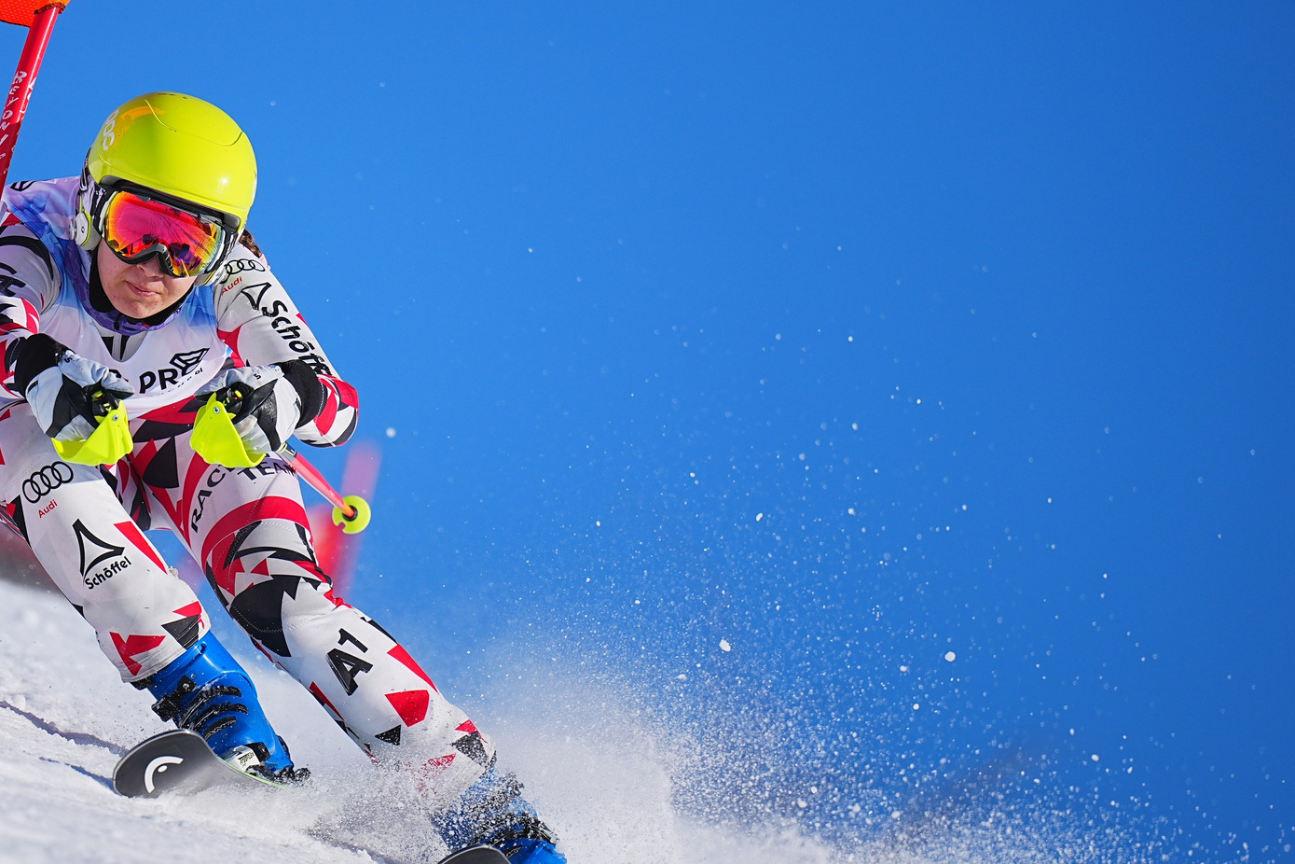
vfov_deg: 3.8
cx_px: 312
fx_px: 13057
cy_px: 336
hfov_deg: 5.7
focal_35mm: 363
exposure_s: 1/4000
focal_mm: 197
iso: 100
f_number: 2.8
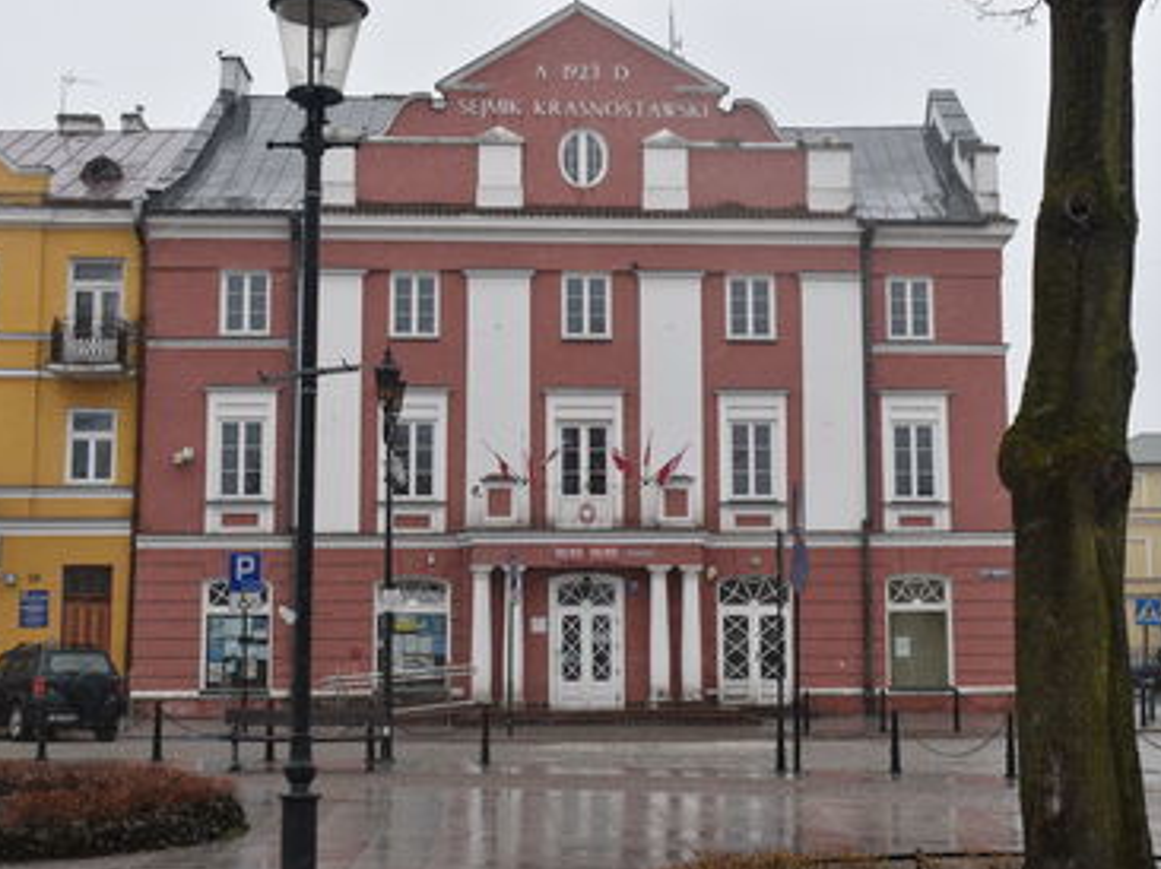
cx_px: 644
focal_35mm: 53
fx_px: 1776
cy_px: 434
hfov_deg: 36.2
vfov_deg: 27.5
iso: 360
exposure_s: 1/250
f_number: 8
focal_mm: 32
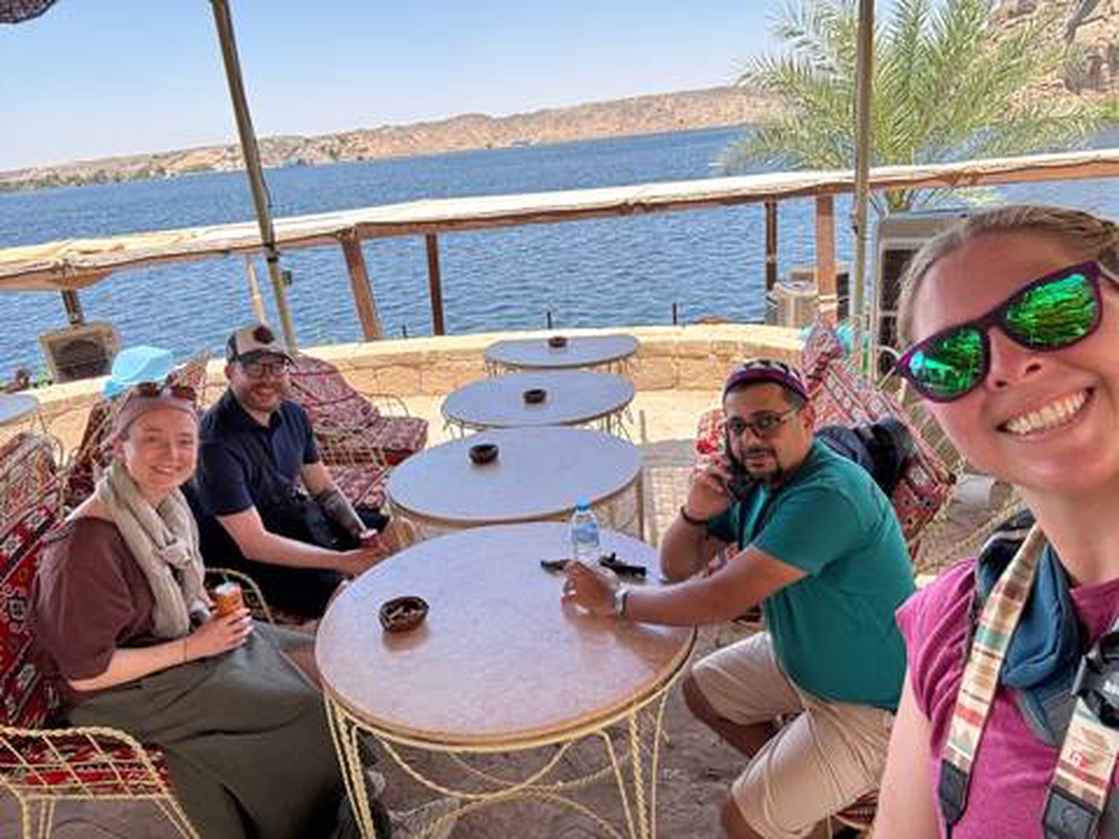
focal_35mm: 23
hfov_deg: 73.9
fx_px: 744
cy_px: 420
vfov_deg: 58.9
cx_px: 560
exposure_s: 1/185
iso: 25
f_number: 1.9
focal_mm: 2.69
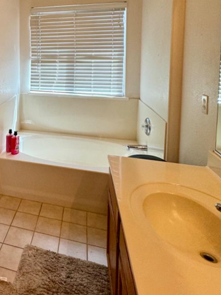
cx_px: -1
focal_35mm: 29
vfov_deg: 58.0
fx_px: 247
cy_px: 68
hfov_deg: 41.7
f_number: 2.2
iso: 160
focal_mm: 2.22
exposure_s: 1/120
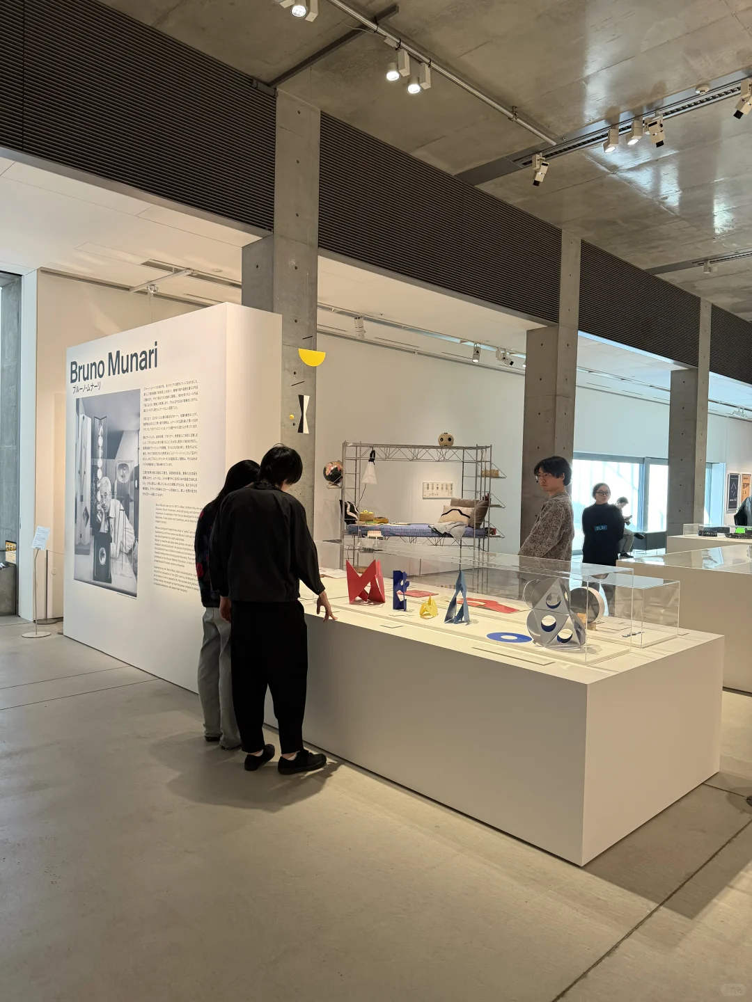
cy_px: 501
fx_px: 695
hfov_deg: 56.8
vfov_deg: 71.6
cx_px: 376
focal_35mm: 24
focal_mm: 6.76
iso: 250
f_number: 1.78
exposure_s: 1/50
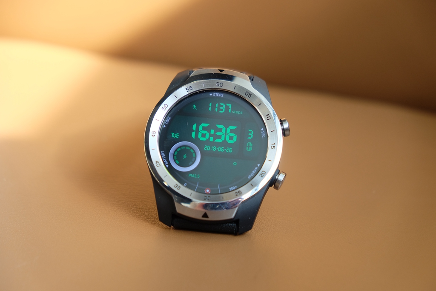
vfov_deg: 16.5
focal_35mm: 83
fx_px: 1005
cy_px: 146
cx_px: 218
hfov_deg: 24.5
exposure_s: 1/34
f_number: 4.5
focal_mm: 55
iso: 400
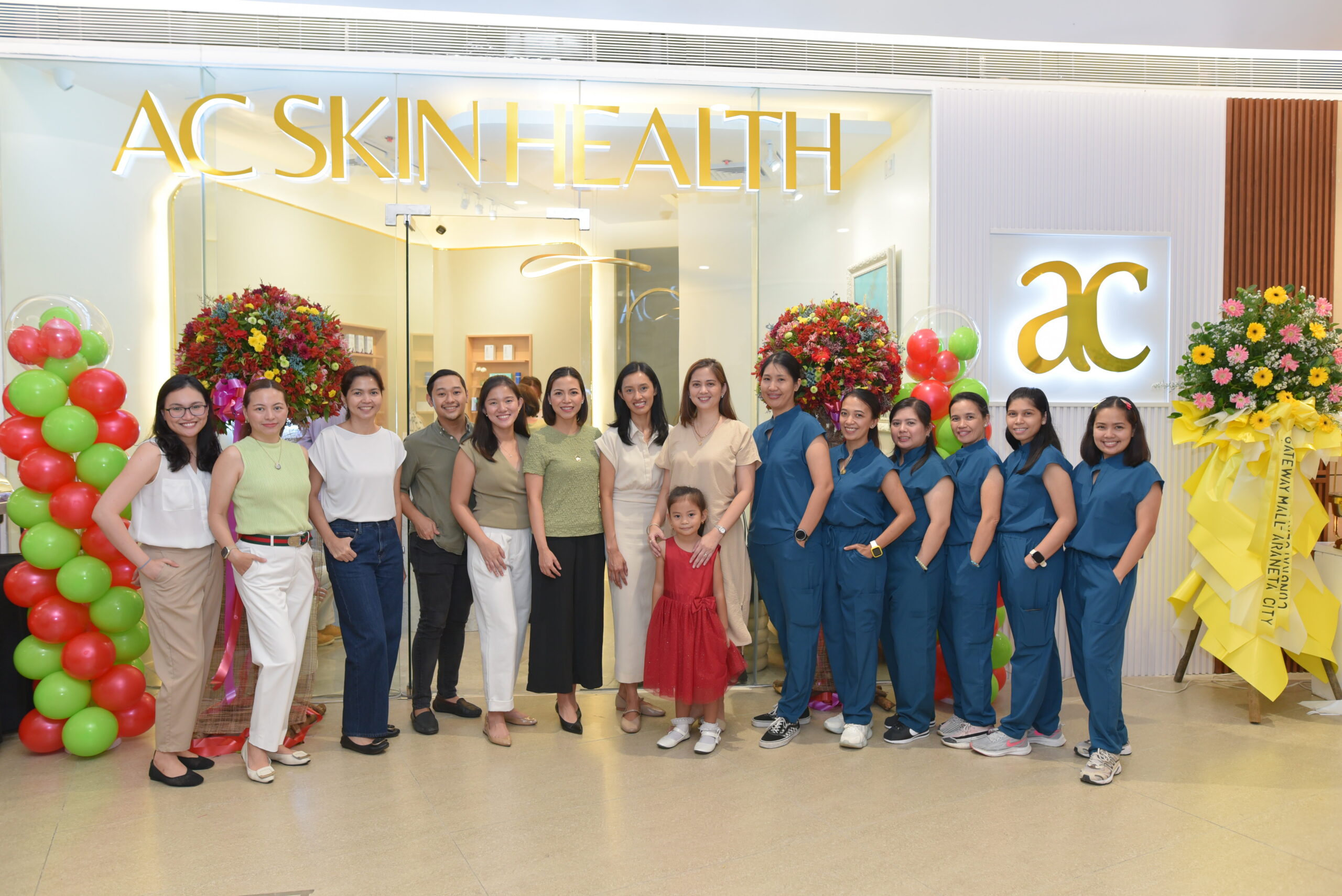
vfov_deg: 53.2
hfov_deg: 73.7
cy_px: 448
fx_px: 895
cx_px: 671
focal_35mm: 24
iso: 800
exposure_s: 1/160
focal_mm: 24
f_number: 3.2
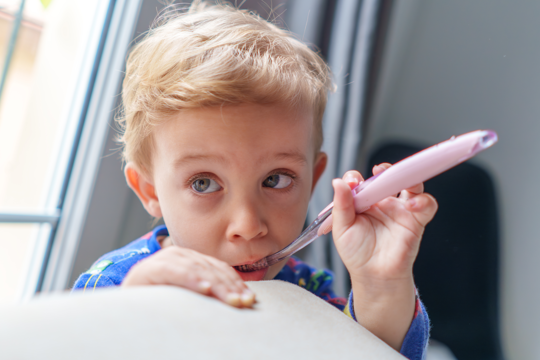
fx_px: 630
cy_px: 180
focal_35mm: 42
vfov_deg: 31.9
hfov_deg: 46.4
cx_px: 270
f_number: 2
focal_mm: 28
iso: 200
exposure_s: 1/200
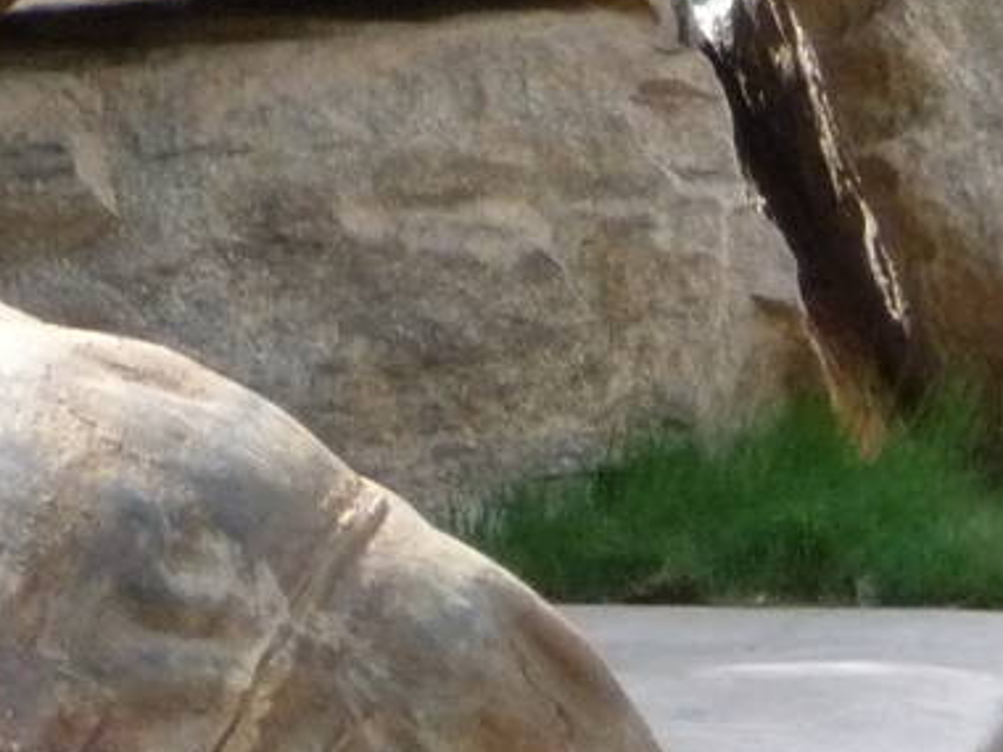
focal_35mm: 665
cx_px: -449
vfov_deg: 2.2
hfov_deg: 3.0
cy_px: 1208
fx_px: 19268
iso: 400
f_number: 4.8
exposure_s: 1/400
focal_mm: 27.1
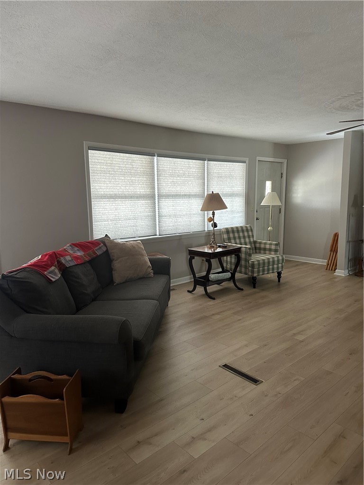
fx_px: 336
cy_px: 242
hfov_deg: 56.8
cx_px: 182
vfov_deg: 71.6
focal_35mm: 24
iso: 400
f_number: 1.78
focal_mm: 6.86
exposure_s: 1/60
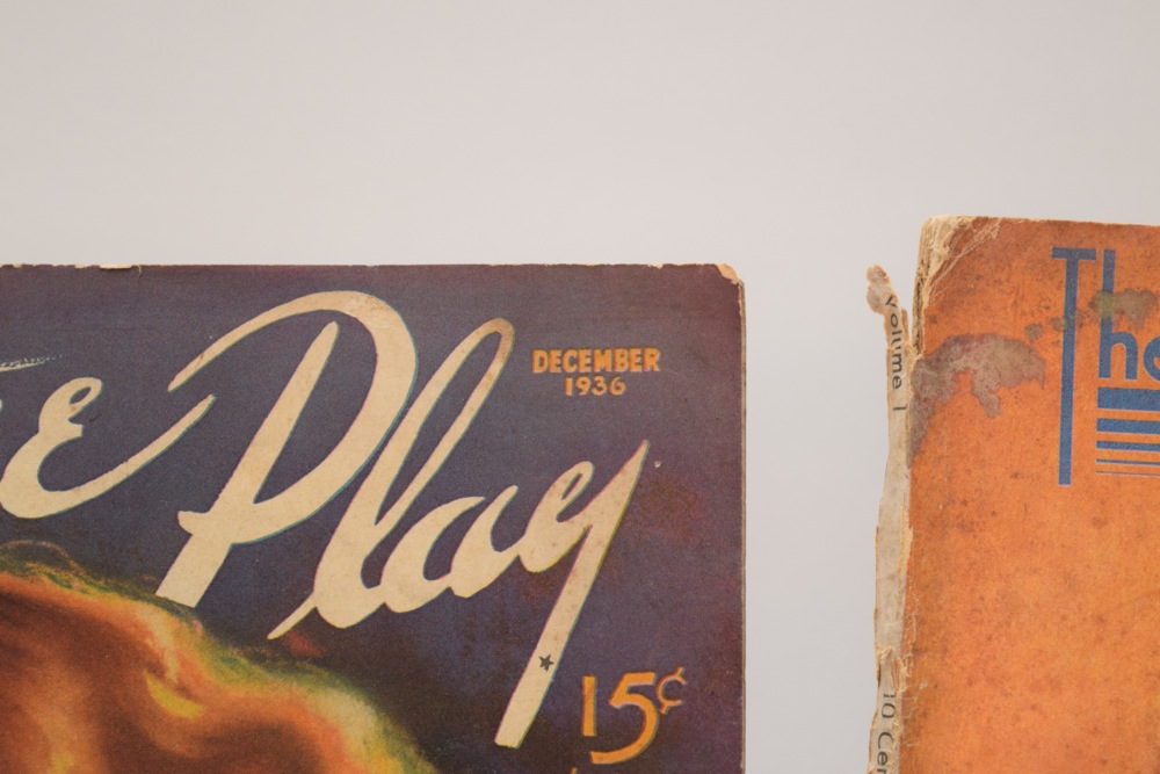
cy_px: 387
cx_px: 580
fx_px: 2659
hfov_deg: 24.6
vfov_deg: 16.6
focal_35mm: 82
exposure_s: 1/60
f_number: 5.6
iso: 900
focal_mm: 55
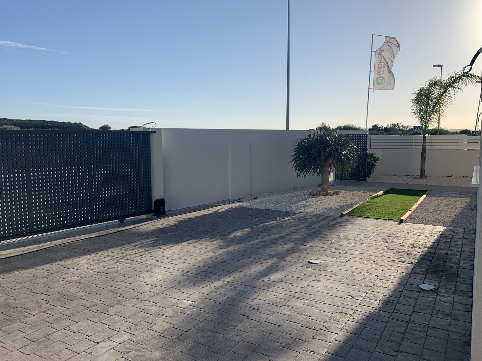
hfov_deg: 65.3
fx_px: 376
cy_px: 180
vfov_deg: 51.3
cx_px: 235
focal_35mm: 27
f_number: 1.8
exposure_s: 1/3650
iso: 25
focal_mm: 4.25
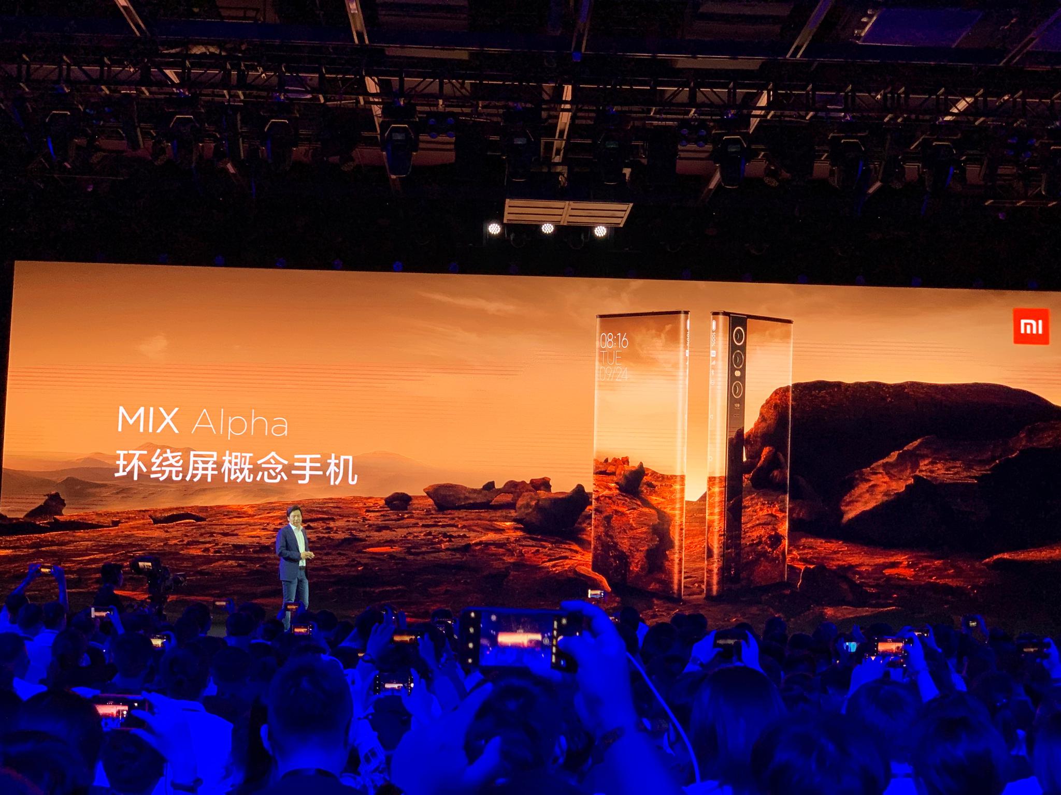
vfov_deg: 28.0
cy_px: 398
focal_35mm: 52
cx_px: 530
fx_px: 1594
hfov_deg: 36.8
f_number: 2.4
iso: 160
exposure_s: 1/50
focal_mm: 6
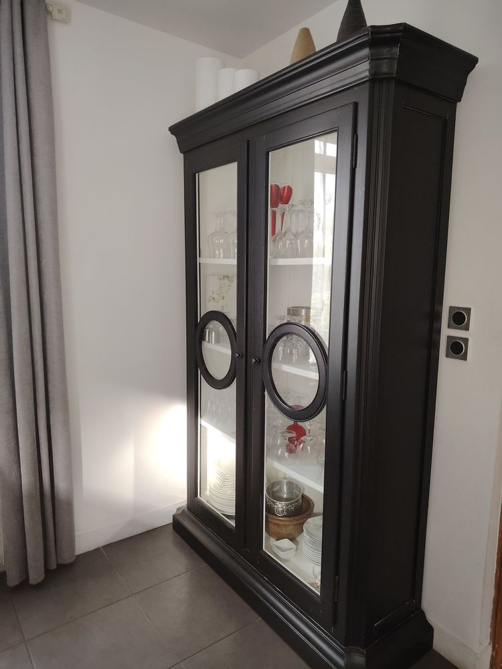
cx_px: 251
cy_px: 334
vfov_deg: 71.6
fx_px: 464
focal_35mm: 24
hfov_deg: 56.8
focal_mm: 5.25
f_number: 1.75
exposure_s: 1/100
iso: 4763
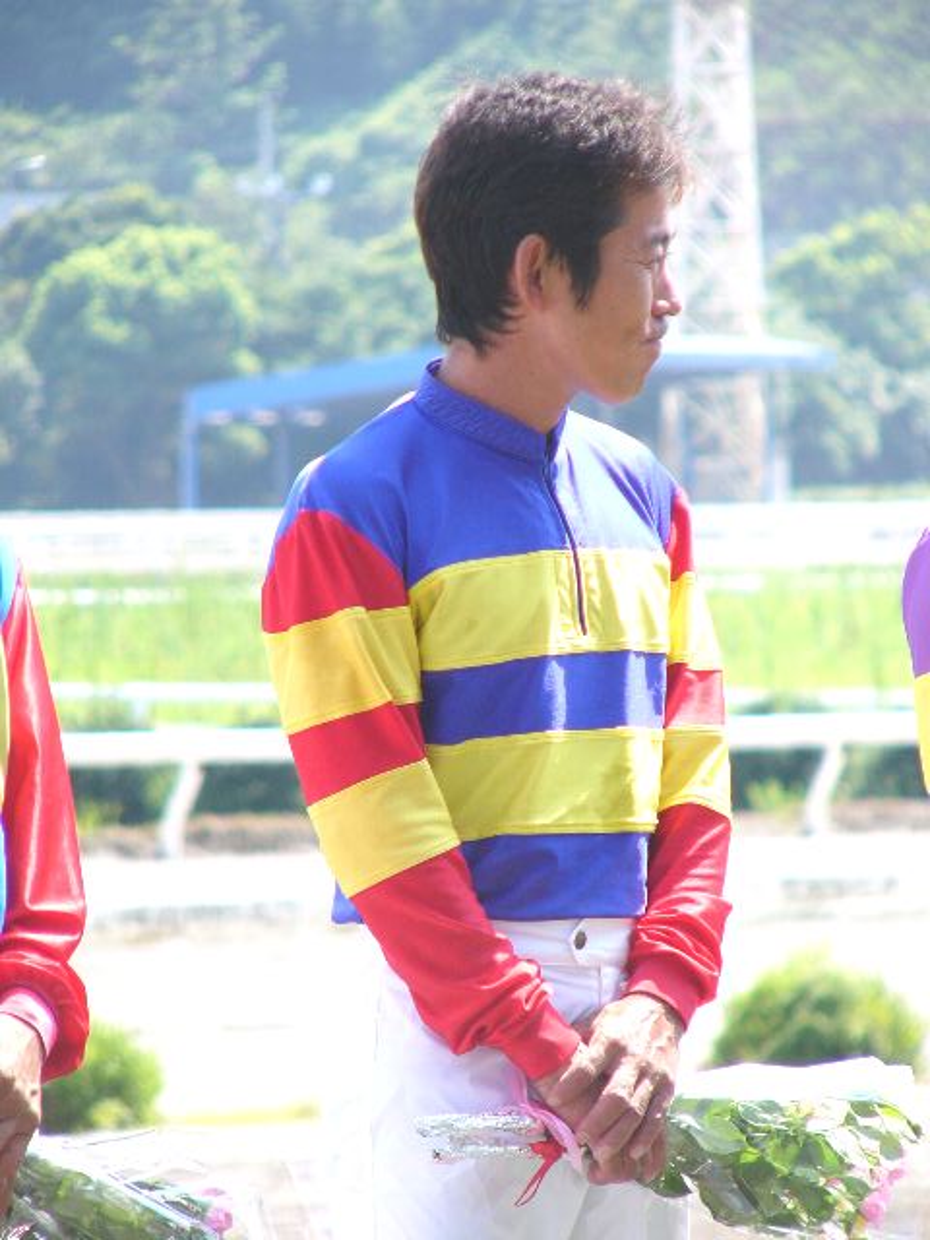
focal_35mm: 354
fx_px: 12681
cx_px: 465
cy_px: 620
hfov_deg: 4.2
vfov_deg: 5.6
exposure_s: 1/250
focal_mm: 58.9
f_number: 5.6
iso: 50
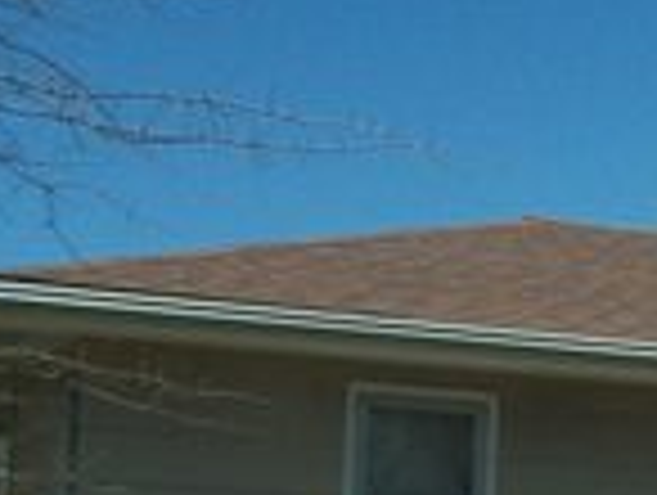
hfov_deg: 13.0
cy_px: 558
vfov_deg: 10.5
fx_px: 2662
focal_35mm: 140
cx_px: 1098
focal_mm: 5.7
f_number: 5.5
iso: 80
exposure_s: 1/640
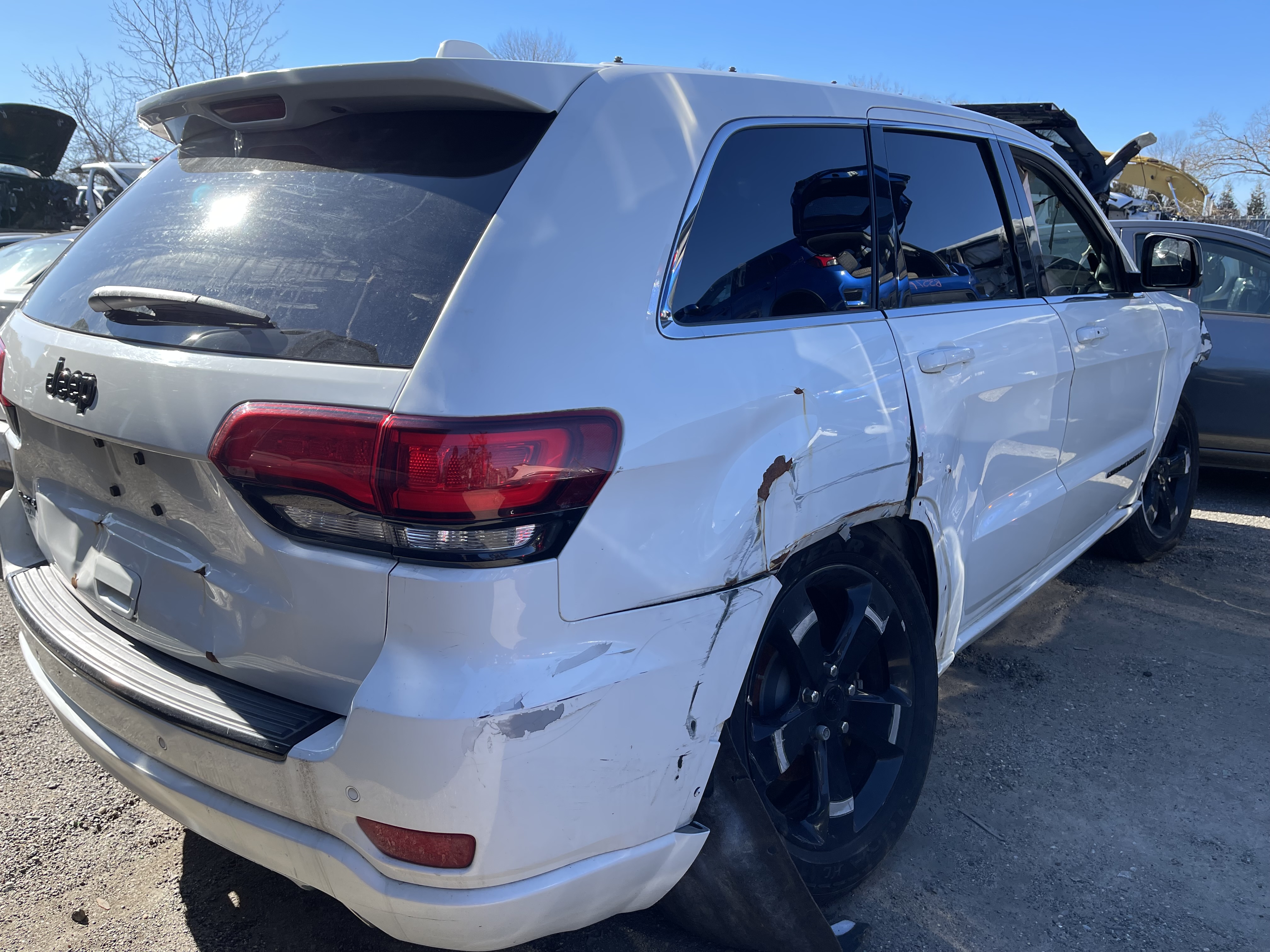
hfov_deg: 67.3
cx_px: 635
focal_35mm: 26
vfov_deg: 53.1
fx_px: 954
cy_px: 476
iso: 32
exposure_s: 1/881
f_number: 1.6
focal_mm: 5.1
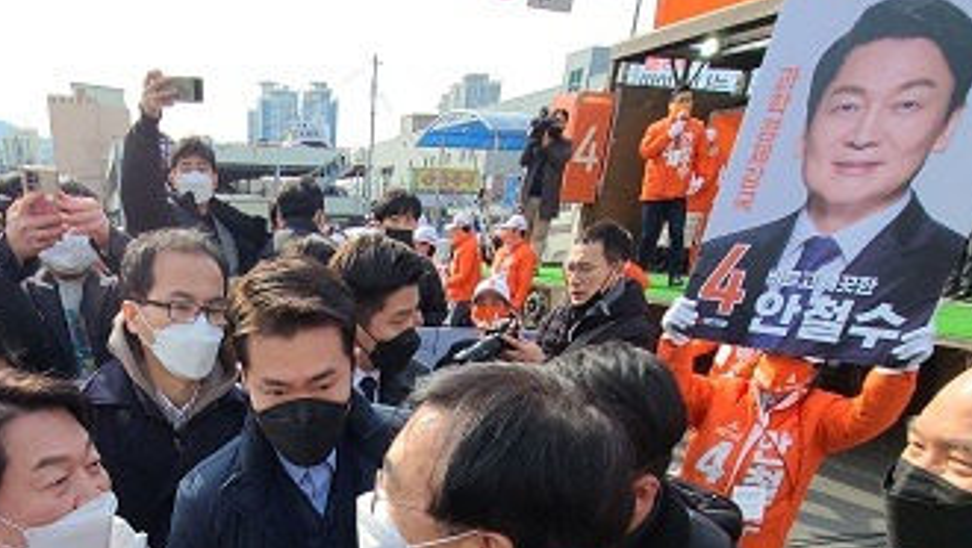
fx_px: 619
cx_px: 289
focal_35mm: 24
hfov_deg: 72.8
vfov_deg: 41.8
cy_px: 542
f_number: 2.2
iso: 50
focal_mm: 2.2
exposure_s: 1/726
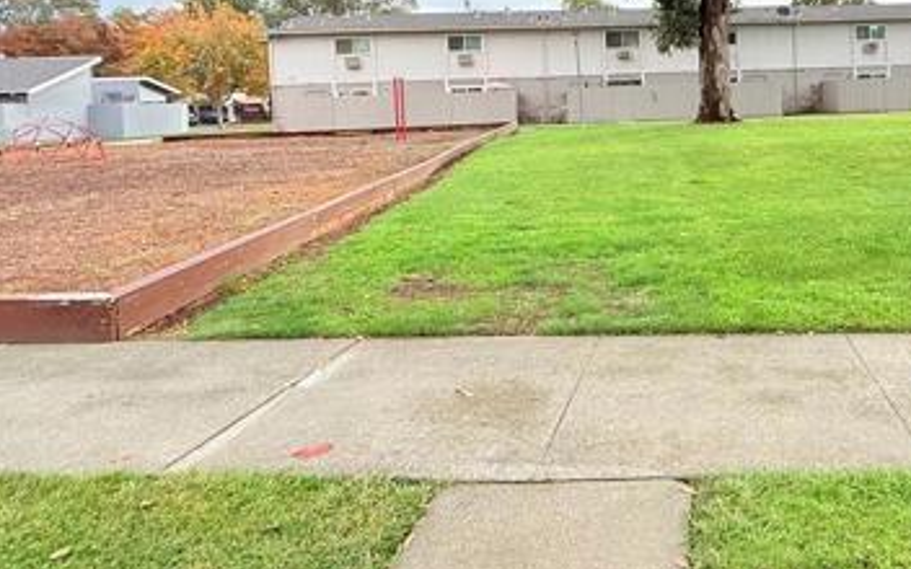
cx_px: 660
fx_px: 670
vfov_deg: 43.7
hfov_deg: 65.1
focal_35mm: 27
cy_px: 109
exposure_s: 1/494
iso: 64
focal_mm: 2.22
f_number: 2.2
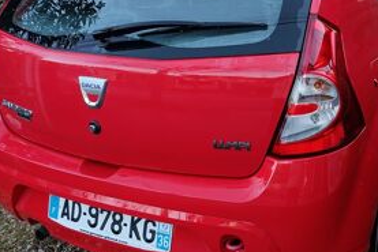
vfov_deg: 29.5
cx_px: 248
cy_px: 71
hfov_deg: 43.1
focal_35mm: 45
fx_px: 473
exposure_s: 1/50
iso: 200
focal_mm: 4.71
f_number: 1.7
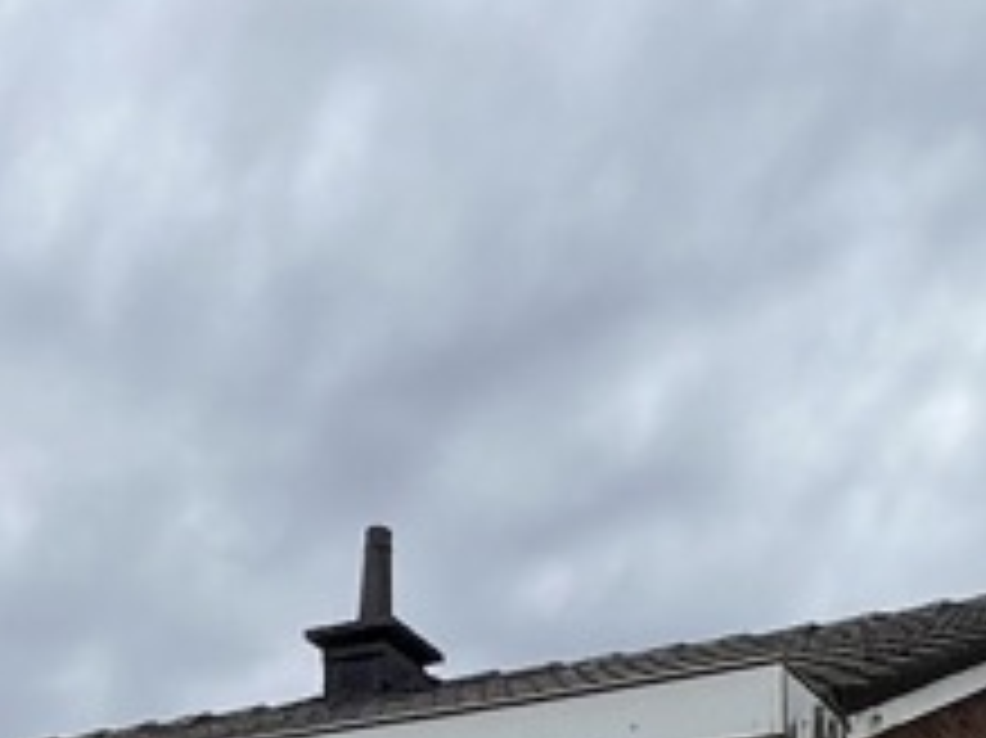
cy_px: 1022
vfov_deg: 14.7
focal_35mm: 95
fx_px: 2704
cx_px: 356
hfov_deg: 20.6
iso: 32
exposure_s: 1/463
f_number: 1.8
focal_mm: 1.57
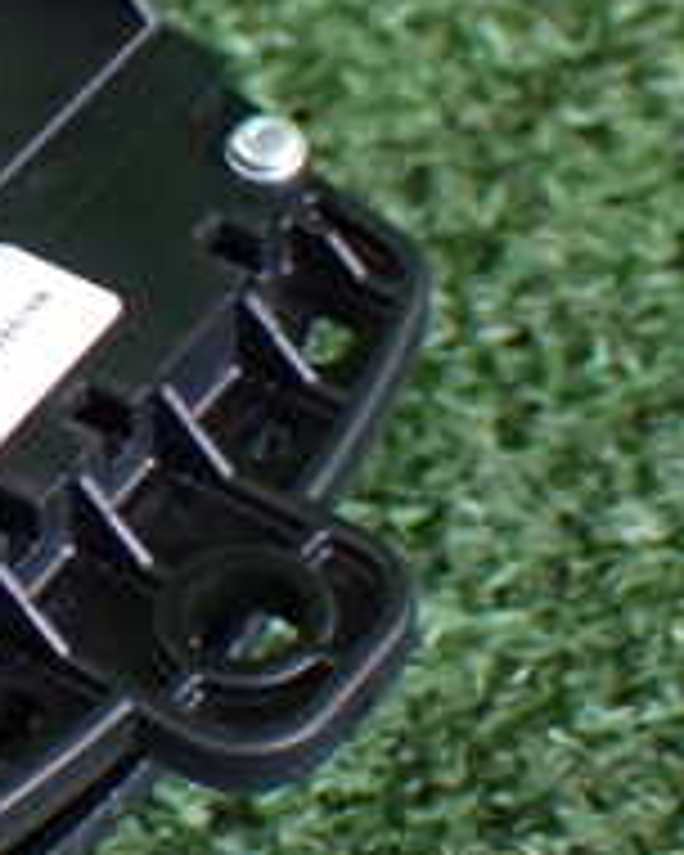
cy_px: 135
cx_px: -621
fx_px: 5542
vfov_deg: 8.8
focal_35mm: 219
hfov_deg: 6.9
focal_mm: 12.73
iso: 800
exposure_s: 1/80
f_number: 3.9
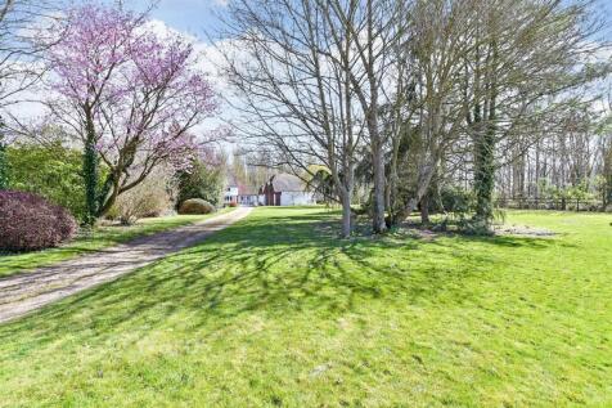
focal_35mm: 15
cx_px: 306
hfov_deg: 100.4
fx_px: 255
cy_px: 204
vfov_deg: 77.3
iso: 320
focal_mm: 10
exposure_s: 1/500
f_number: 8
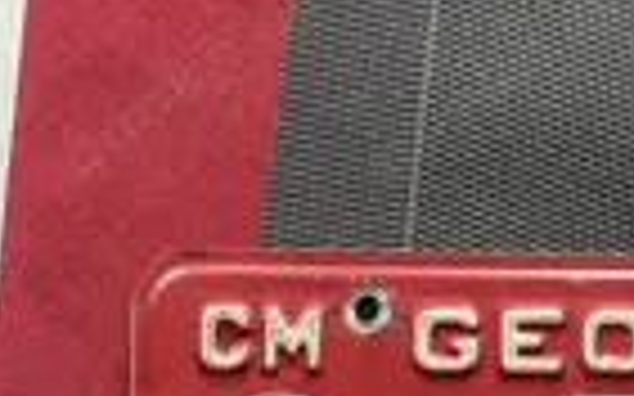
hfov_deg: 24.9
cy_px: 490
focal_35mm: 78
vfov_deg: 16.0
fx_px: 1347
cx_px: 665
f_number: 1.6
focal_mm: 4.2
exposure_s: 1/60
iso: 250
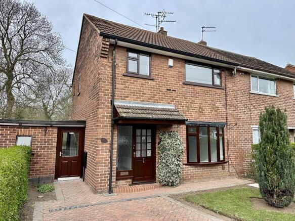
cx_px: 148
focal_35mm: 24
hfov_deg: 71.6
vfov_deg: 56.8
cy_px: 110
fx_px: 204
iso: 80
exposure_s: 1/989
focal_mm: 6.86
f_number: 1.78
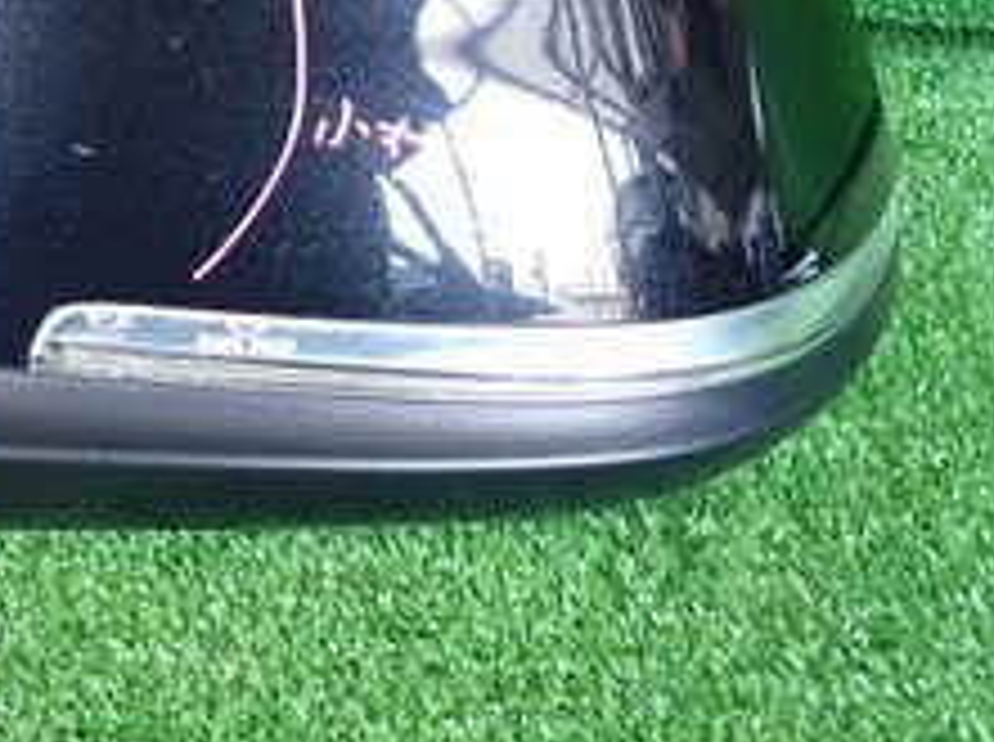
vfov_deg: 21.5
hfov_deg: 27.0
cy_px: 288
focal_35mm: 68
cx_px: -9
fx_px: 1949
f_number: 2
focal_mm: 4.5
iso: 200
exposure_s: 1/60
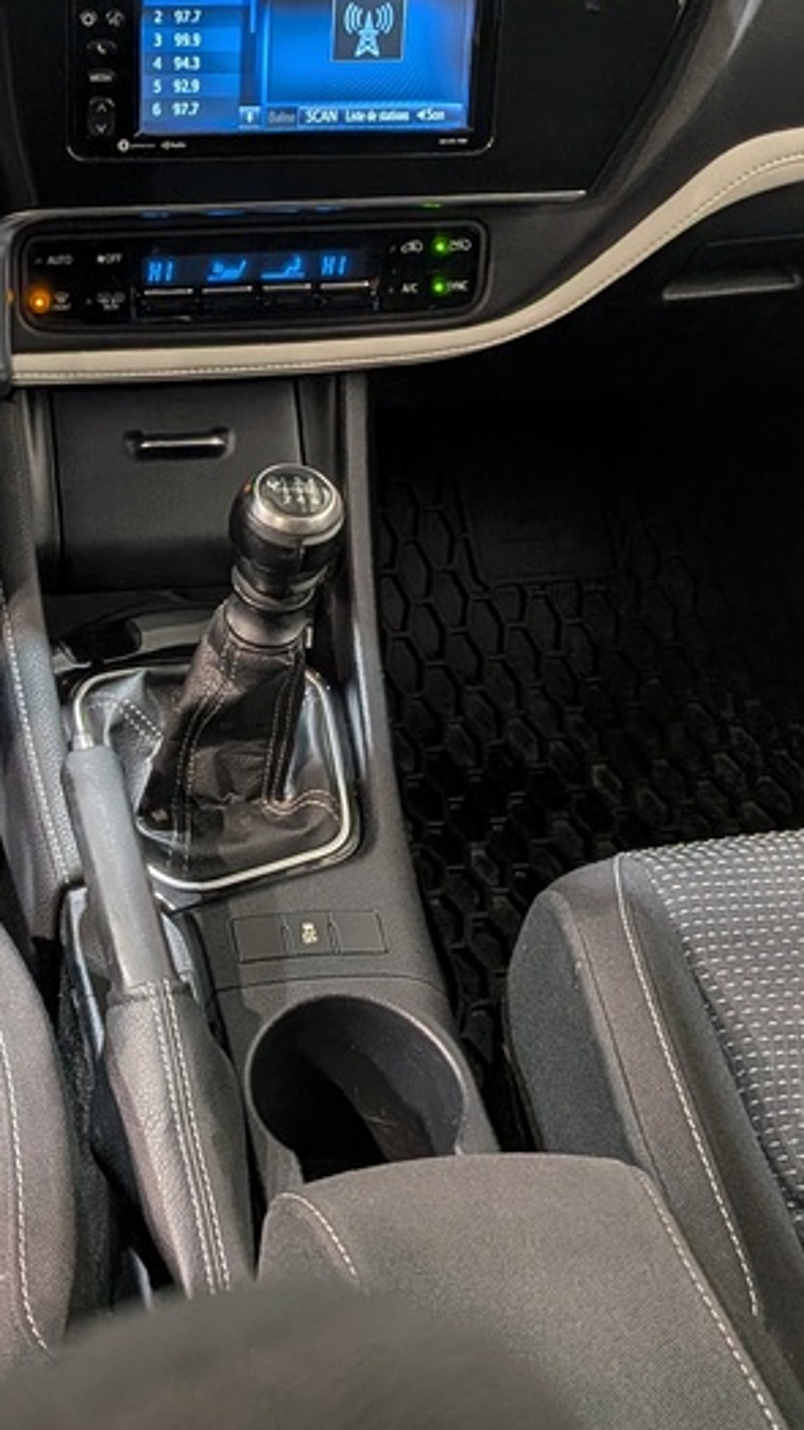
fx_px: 1934
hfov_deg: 23.0
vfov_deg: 40.2
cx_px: 98
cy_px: 493
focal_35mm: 51
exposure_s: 1/107
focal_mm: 4.53
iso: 28
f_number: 1.7
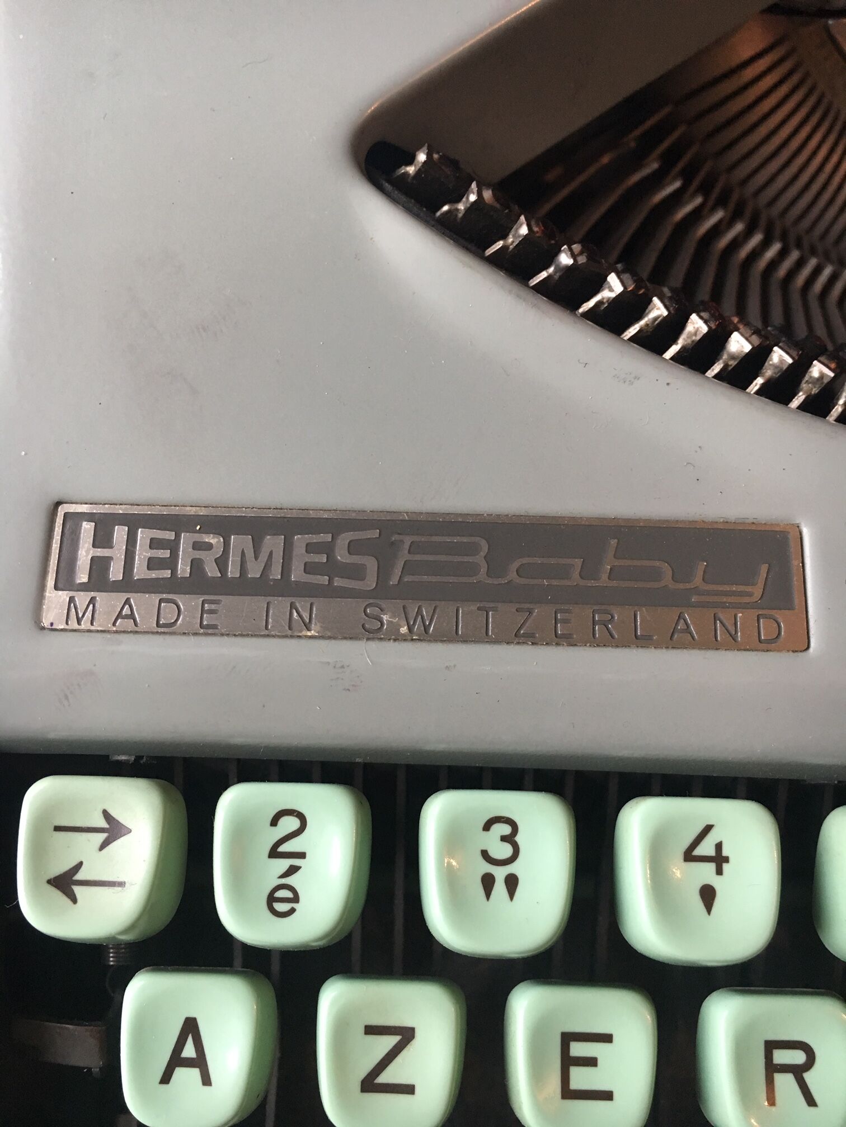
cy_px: 564
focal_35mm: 29
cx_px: 423
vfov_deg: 61.7
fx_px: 945
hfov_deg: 48.2
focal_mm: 4.15
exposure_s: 1/33
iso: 125
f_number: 2.2
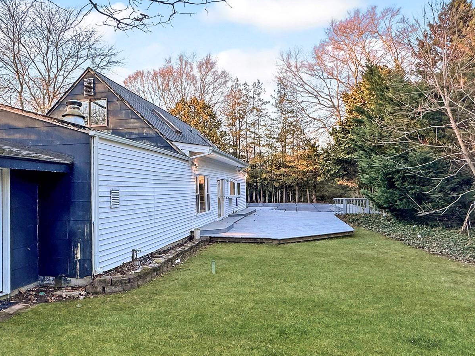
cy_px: 276
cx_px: 200
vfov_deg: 53.6
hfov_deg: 71.1
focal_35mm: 24
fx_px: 329
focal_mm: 2.22
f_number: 2.2
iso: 64
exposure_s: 1/99
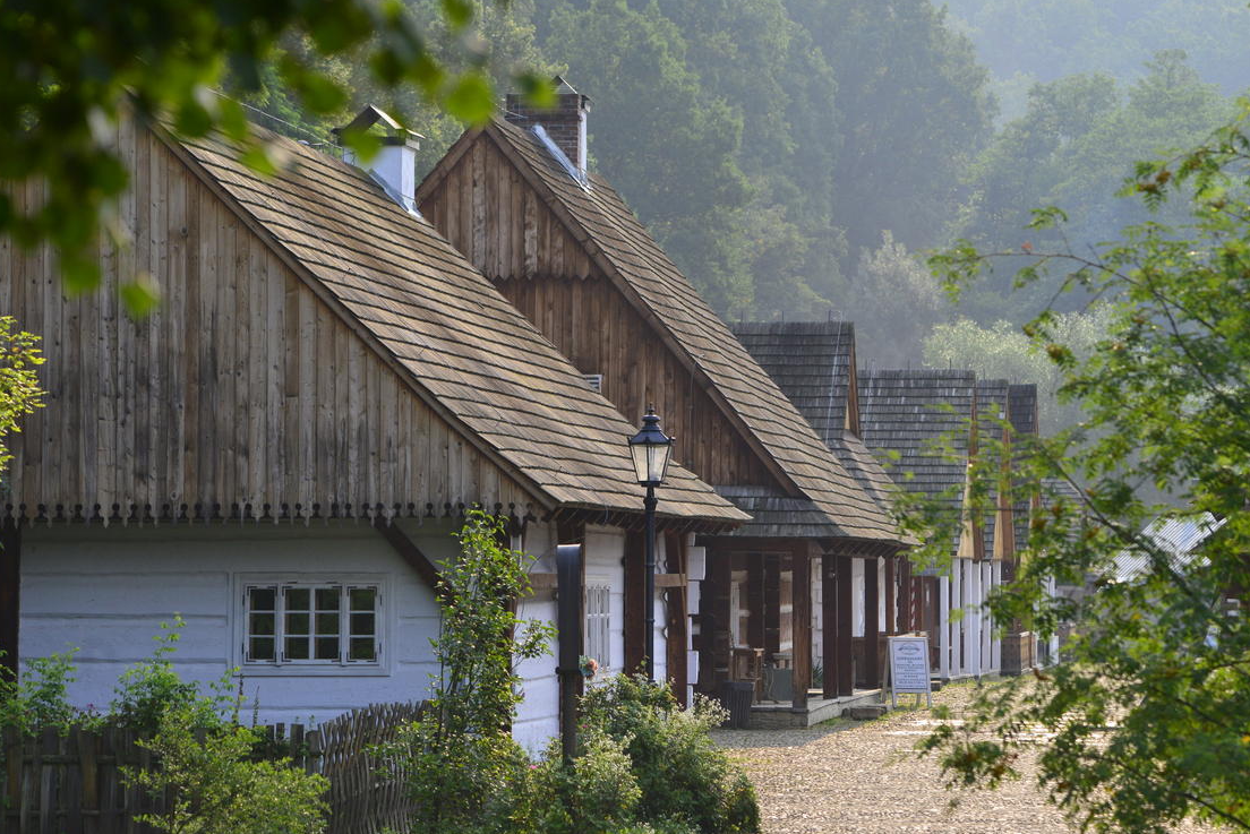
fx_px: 5662
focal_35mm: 163
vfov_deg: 8.4
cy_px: 411
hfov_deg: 12.6
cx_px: 650
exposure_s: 1/1250
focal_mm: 150
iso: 800
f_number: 6.3
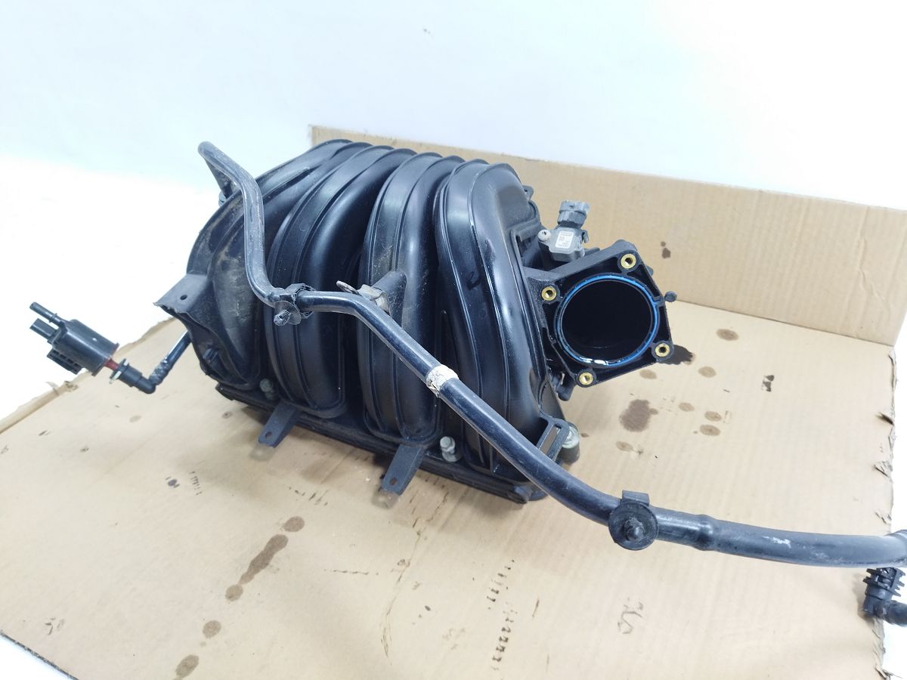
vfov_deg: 51.4
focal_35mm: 27
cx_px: 454
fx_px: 707
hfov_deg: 65.3
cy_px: 340
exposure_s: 1/50
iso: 114
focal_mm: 4.71
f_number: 1.79
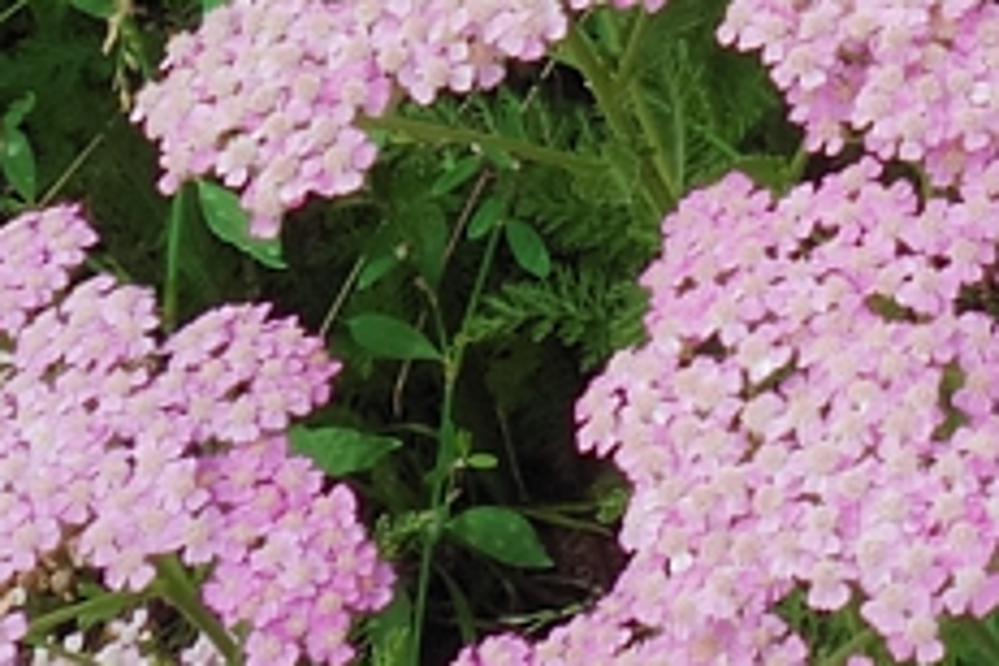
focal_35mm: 152
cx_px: 1886
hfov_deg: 12.2
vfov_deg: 8.4
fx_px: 4218
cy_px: -796
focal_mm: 10.4
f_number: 5.6
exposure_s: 1/640
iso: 125
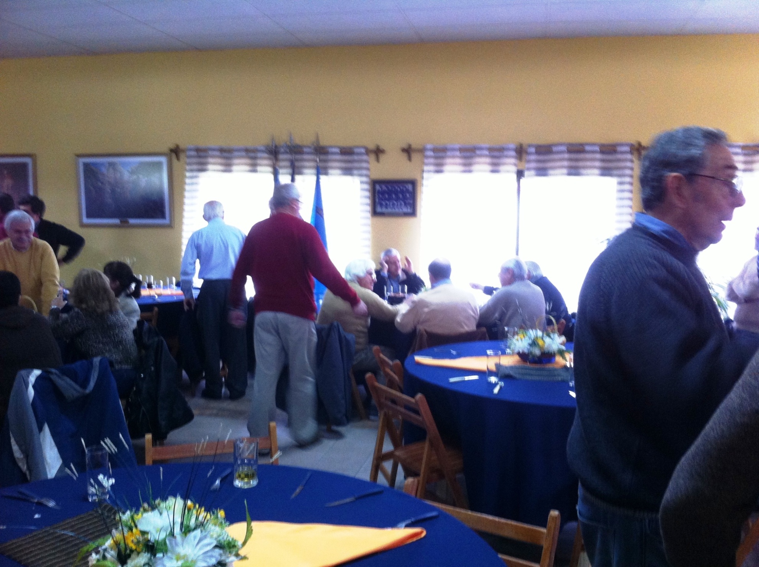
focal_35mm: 35
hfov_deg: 52.7
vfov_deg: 40.6
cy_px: 284
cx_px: 380
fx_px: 766
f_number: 2.8
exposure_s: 1/15
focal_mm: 3.85
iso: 200
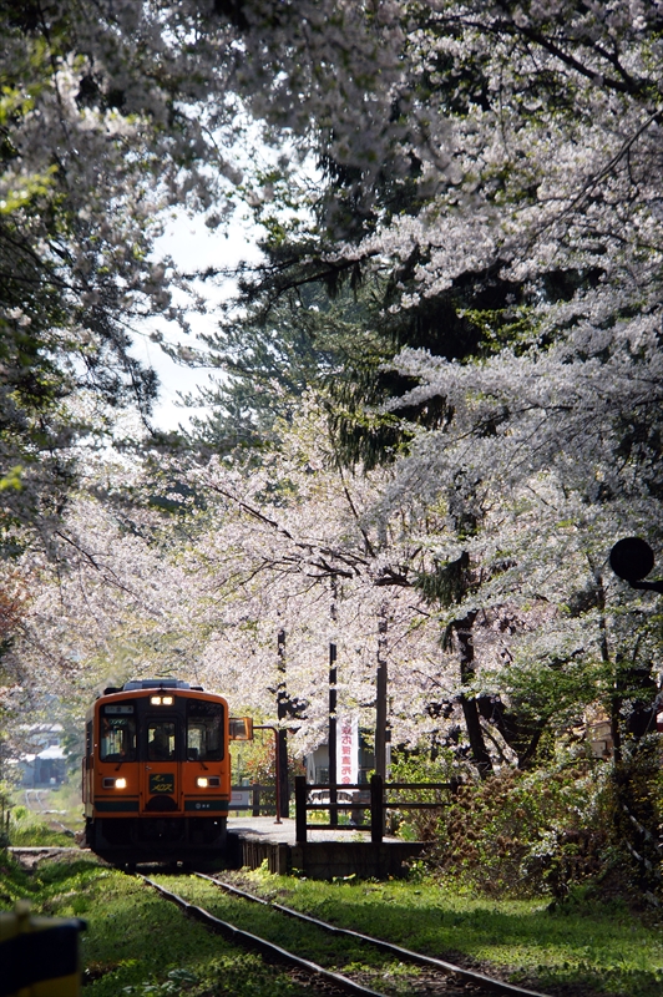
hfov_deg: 4.6
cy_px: 498
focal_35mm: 300
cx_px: 332
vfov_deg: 6.9
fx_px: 8301
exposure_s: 1/250
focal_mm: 200
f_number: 7.1
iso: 200
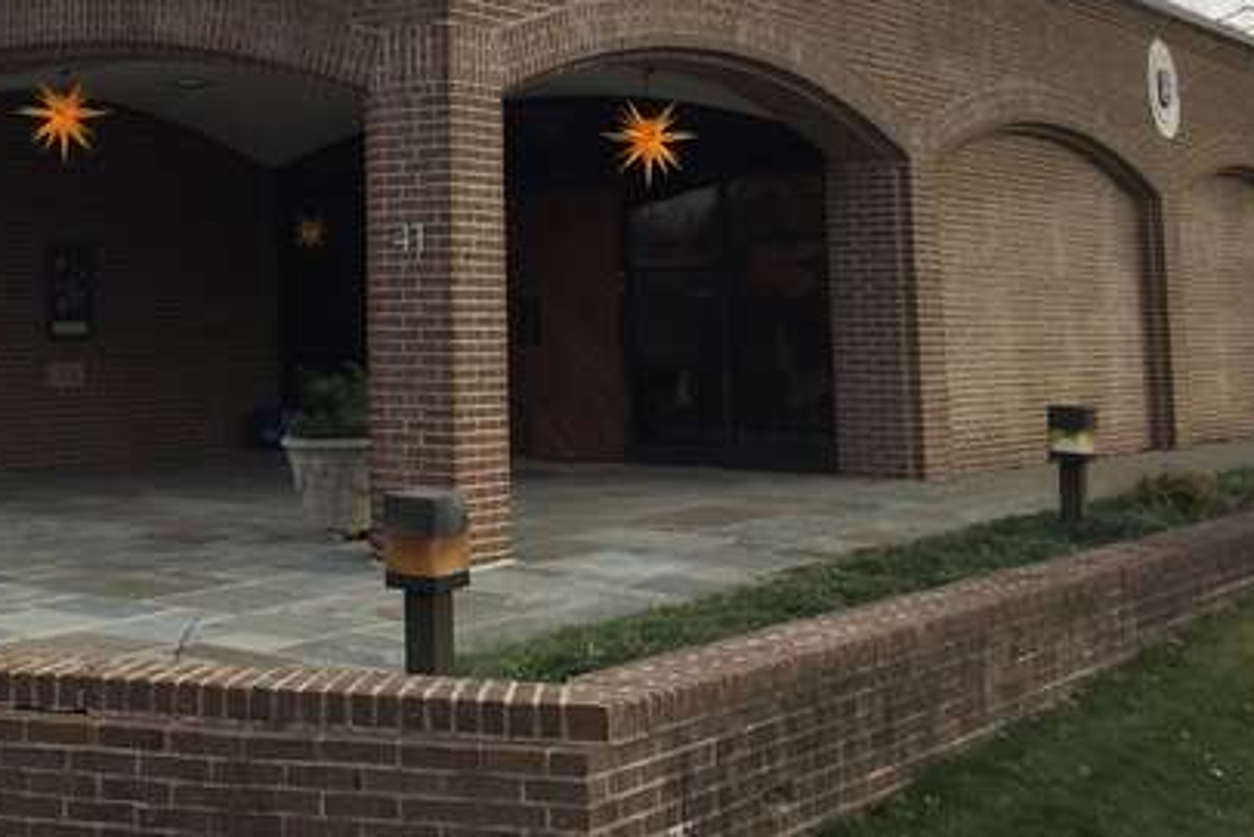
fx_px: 1986
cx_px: 204
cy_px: 74
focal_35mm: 57
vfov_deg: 23.2
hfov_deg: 33.7
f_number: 2.2
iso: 32
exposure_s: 1/842
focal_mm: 4.15
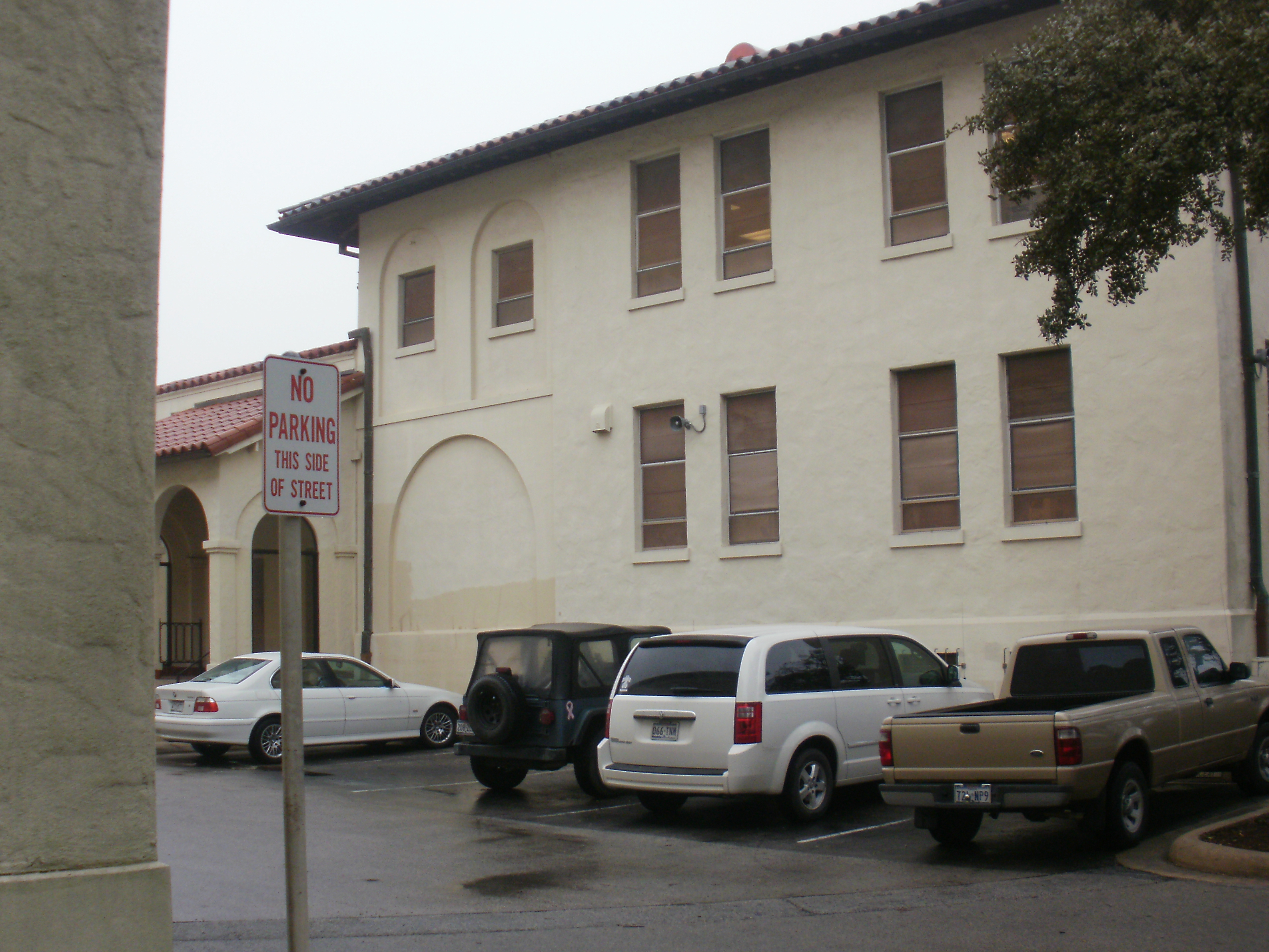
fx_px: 1650
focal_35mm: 45
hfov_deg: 42.1
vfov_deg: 32.1
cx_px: 667
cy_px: 582
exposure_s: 1/60
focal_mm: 6.3
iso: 100
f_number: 3.5
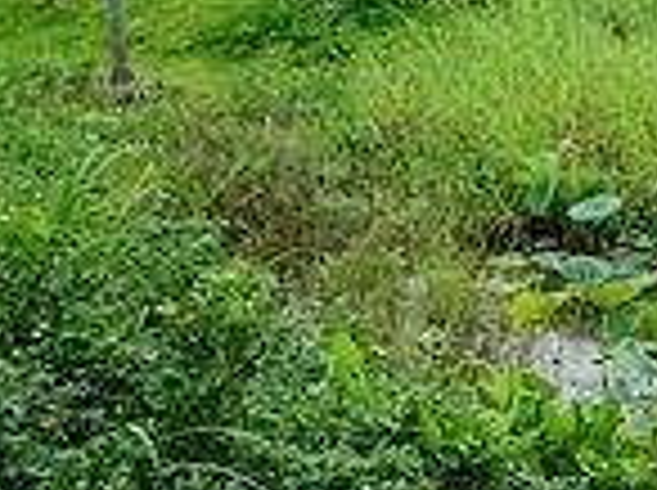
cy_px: 97
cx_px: 1449
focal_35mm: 103
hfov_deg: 14.5
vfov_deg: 14.2
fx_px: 1952
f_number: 4
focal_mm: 8.8
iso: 125
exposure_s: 1/320
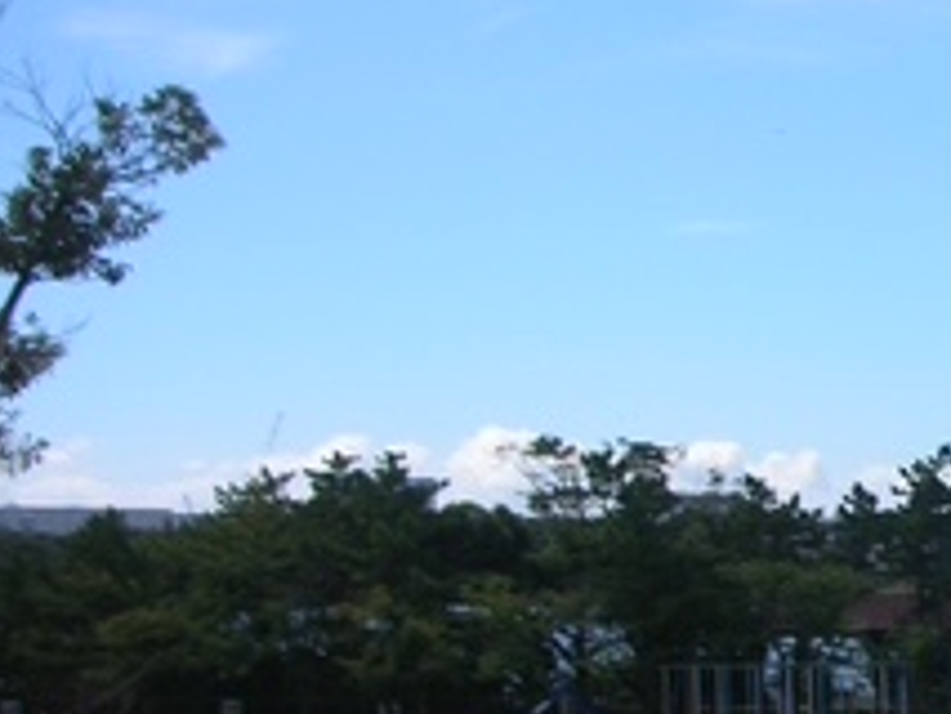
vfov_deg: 14.1
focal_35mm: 105
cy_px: 477
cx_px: 1250
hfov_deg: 17.5
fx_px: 2886
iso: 50
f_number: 8.5
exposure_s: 1/103
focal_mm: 5.8
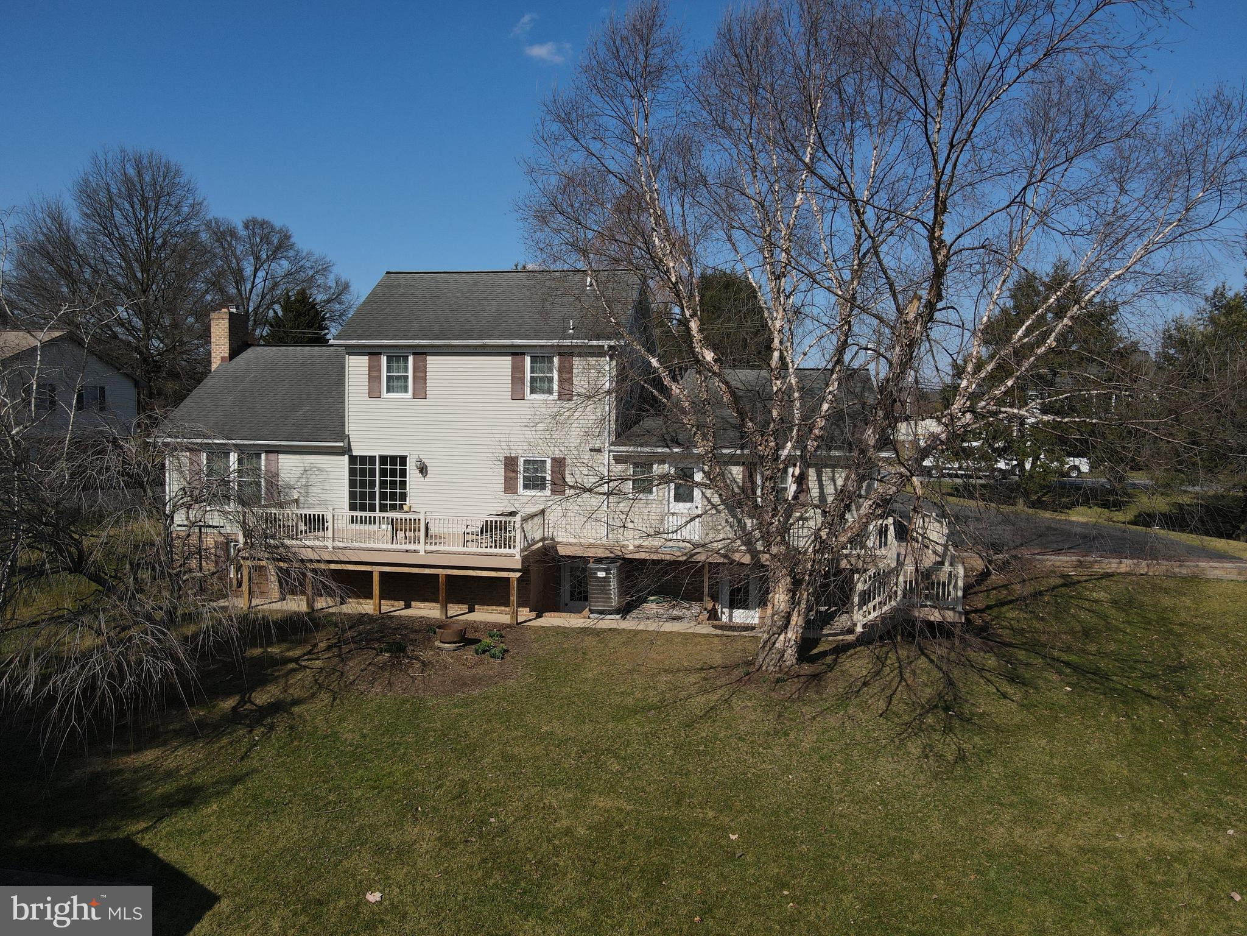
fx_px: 865
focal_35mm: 24
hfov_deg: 71.6
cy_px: 468
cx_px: 624
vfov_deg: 56.8
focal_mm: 4.5
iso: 100
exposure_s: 1/1250
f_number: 2.8
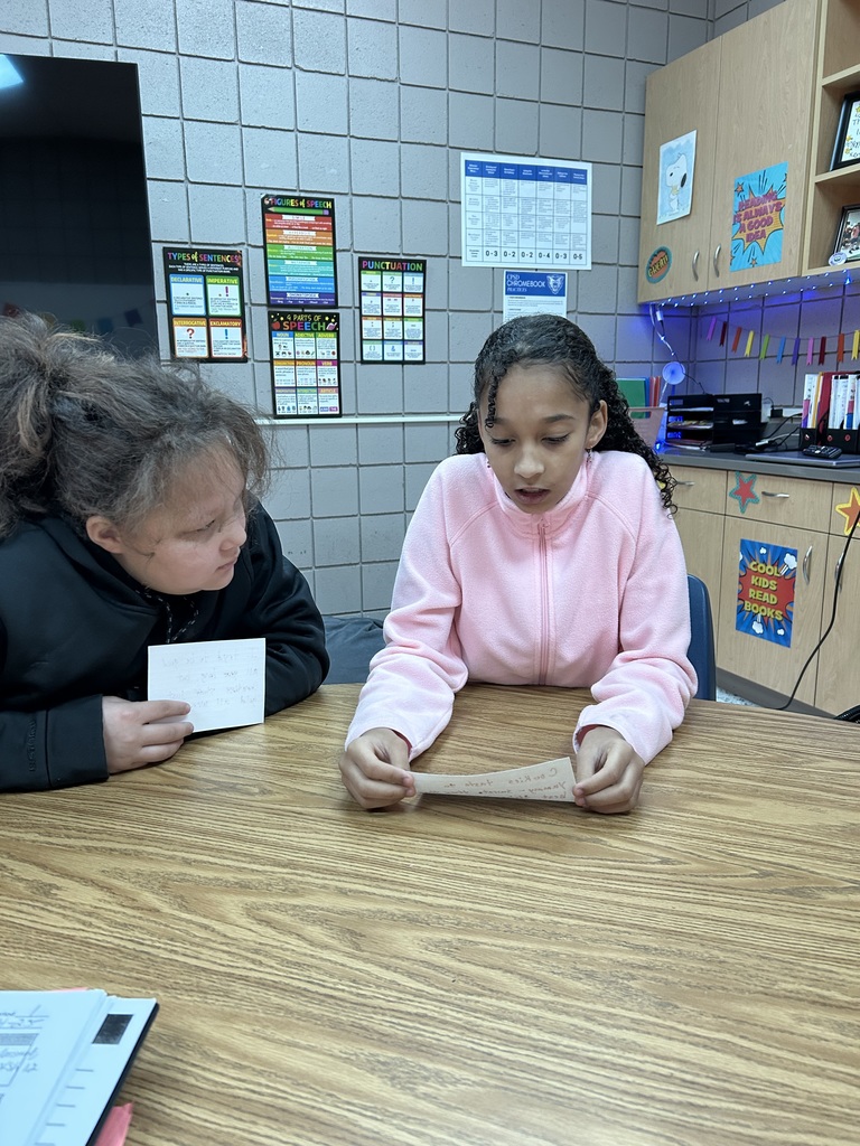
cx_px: 430
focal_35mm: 26
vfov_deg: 67.3
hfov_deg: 53.1
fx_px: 861
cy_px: 573
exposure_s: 1/60
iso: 200
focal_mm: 5.7
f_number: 1.5
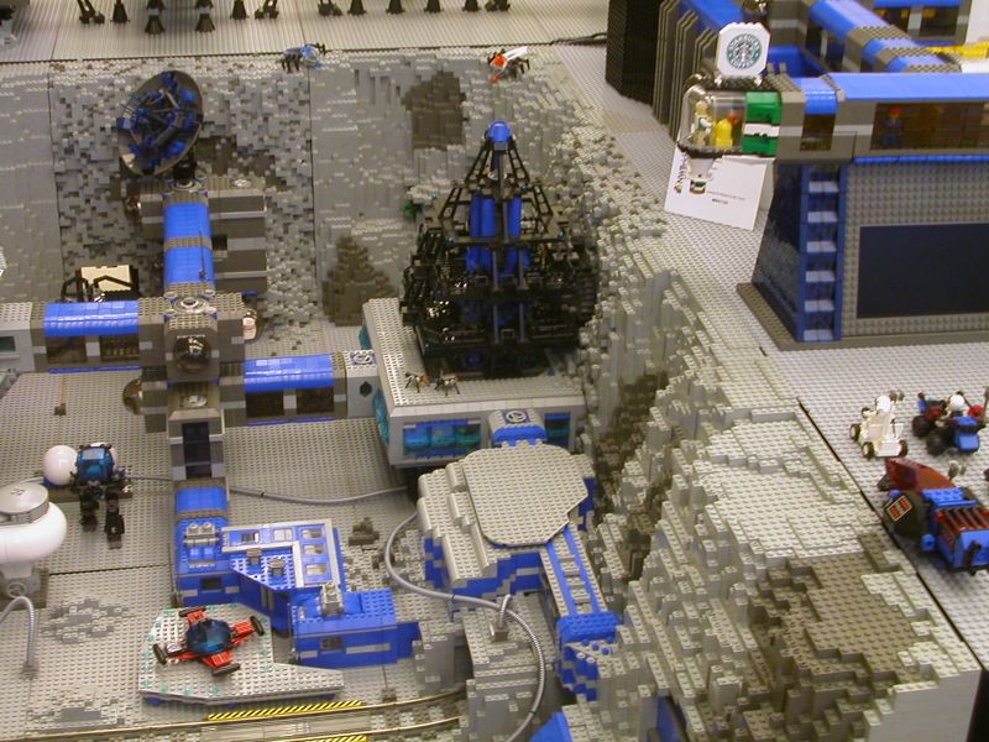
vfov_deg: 27.0
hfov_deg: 35.5
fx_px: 1543
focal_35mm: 54
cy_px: 371
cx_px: 494
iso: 100
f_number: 3.2
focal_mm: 8.2
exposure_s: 1/7.1
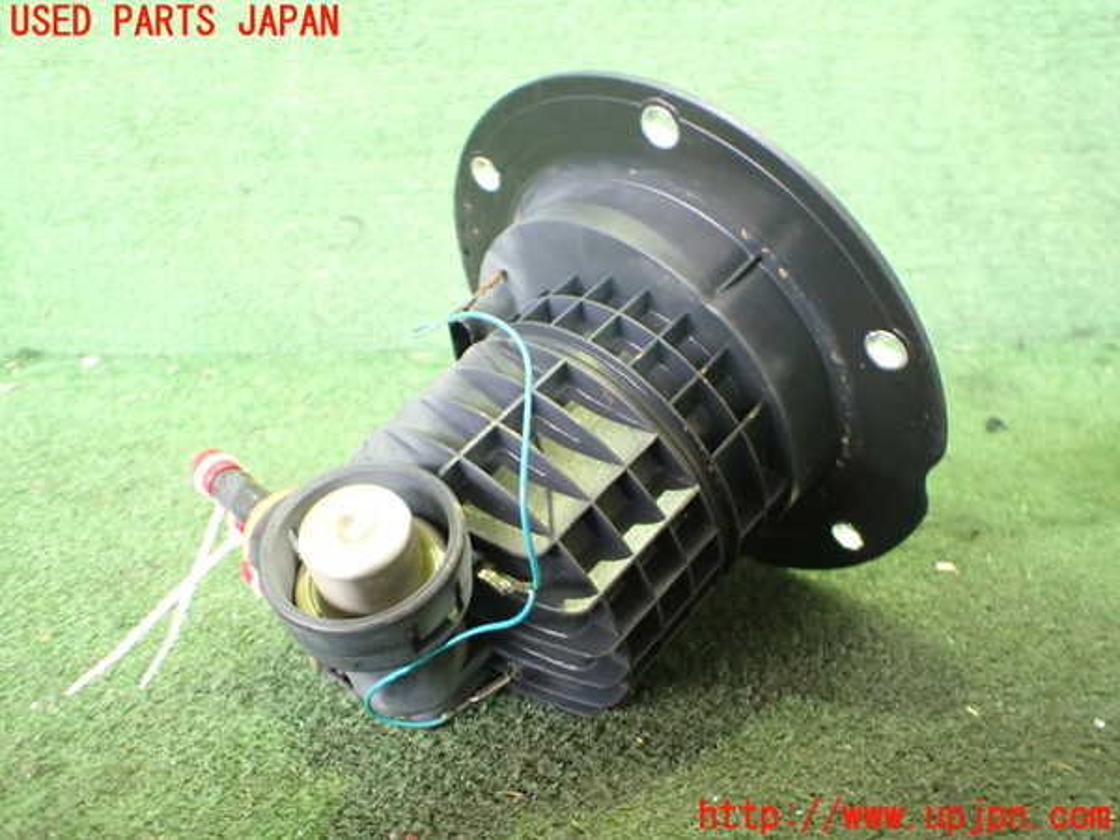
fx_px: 971
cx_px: 560
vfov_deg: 46.8
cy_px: 420
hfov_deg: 60.0
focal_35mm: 30
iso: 1000
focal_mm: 5.4
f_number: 2.3
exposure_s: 1/30
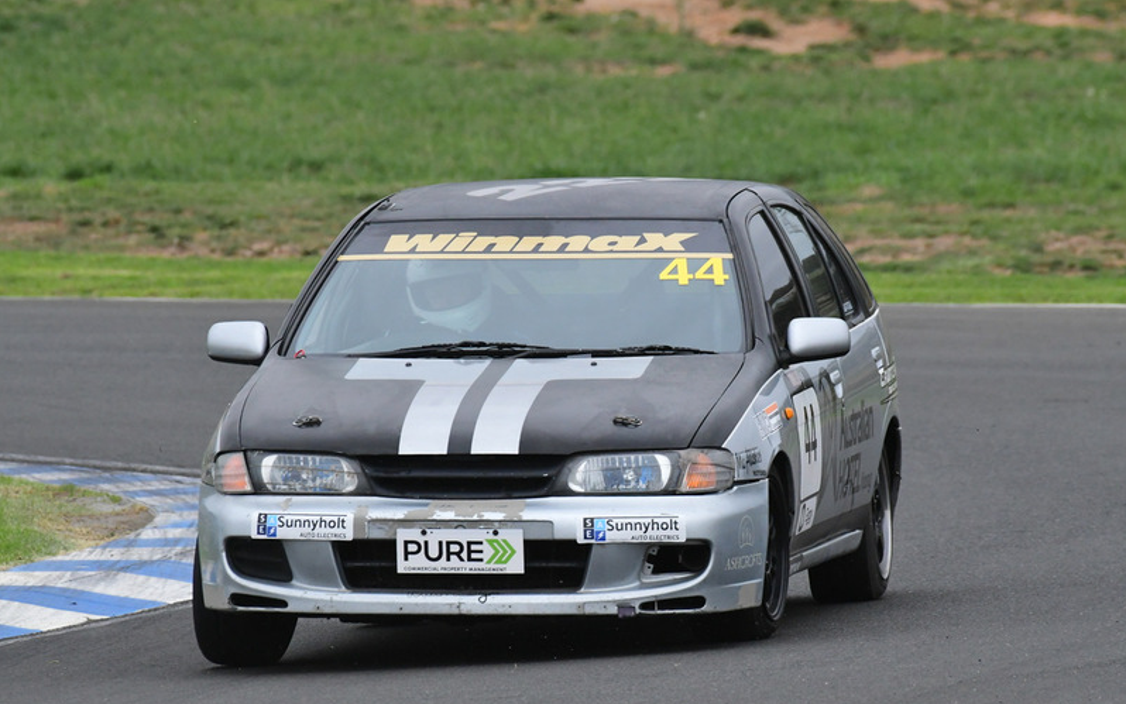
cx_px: 563
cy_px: 353
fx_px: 22589
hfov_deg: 2.9
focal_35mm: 736
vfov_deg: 1.8
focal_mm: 480
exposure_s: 1/640
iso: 2500
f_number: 10
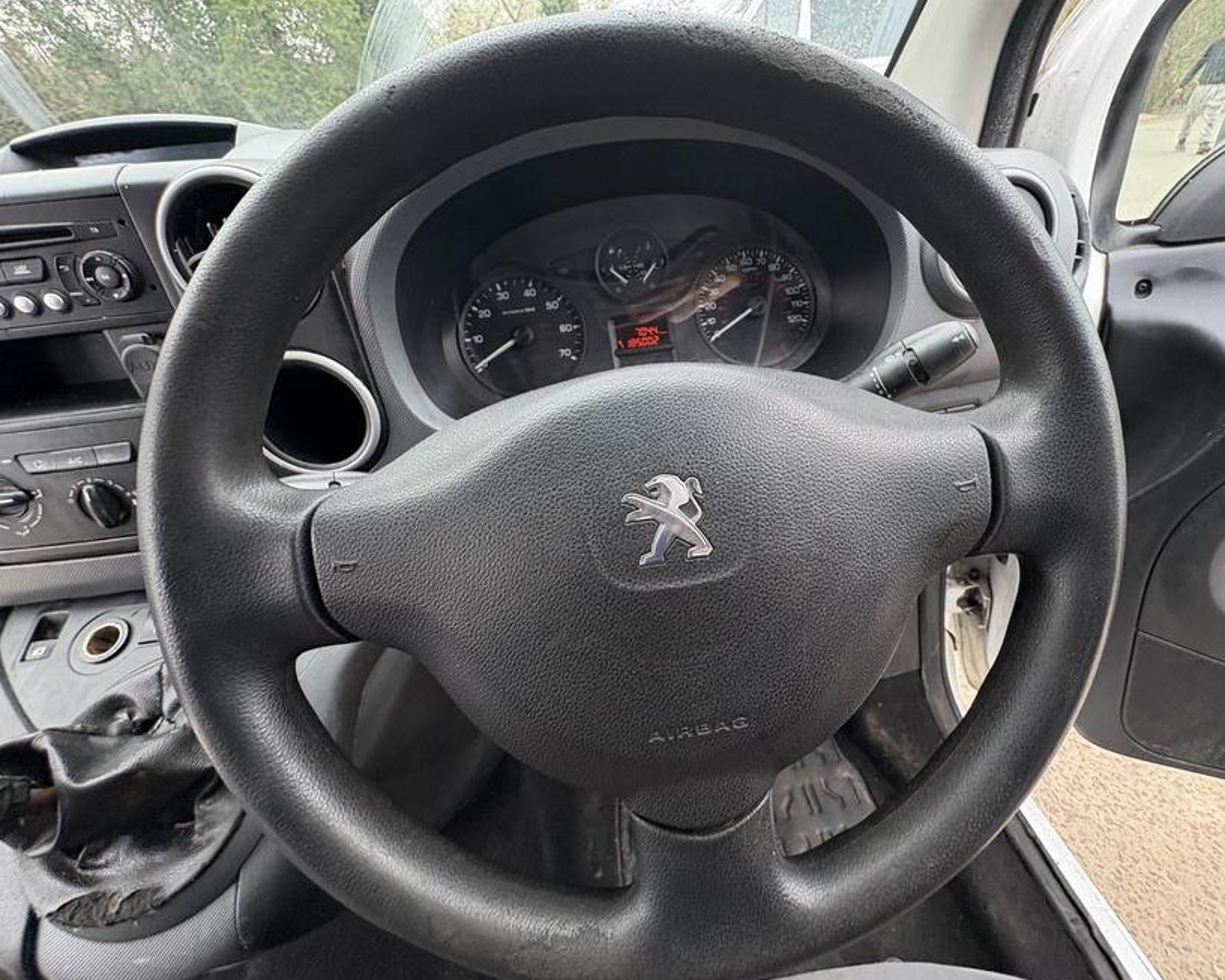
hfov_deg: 96.5
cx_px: 670
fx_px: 544
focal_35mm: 15
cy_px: 485
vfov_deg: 84.0
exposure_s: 1/99
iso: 160
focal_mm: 2.22
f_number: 2.2
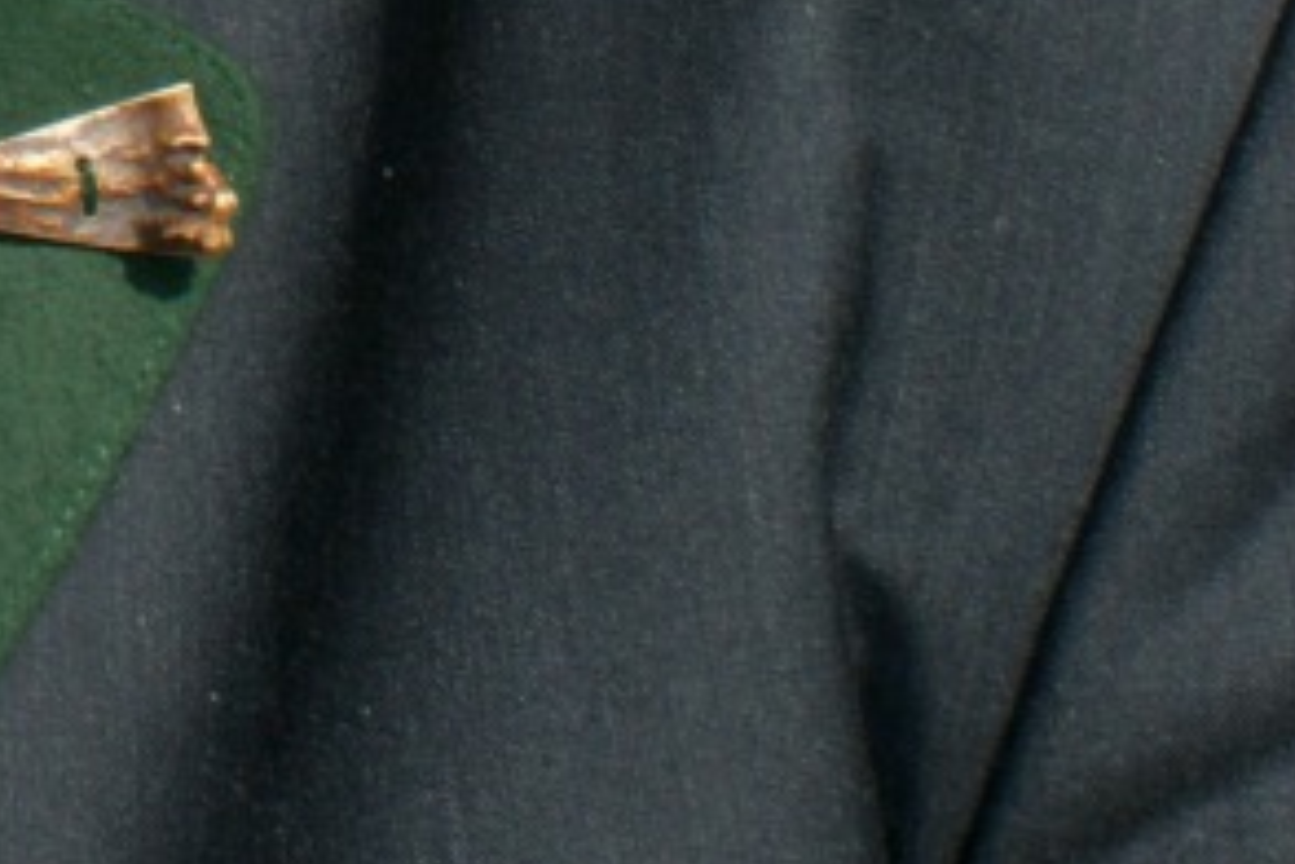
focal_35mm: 268
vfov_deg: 5.1
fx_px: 9624
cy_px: -727
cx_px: -1180
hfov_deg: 7.4
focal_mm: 35
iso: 100
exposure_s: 1/100
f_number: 11
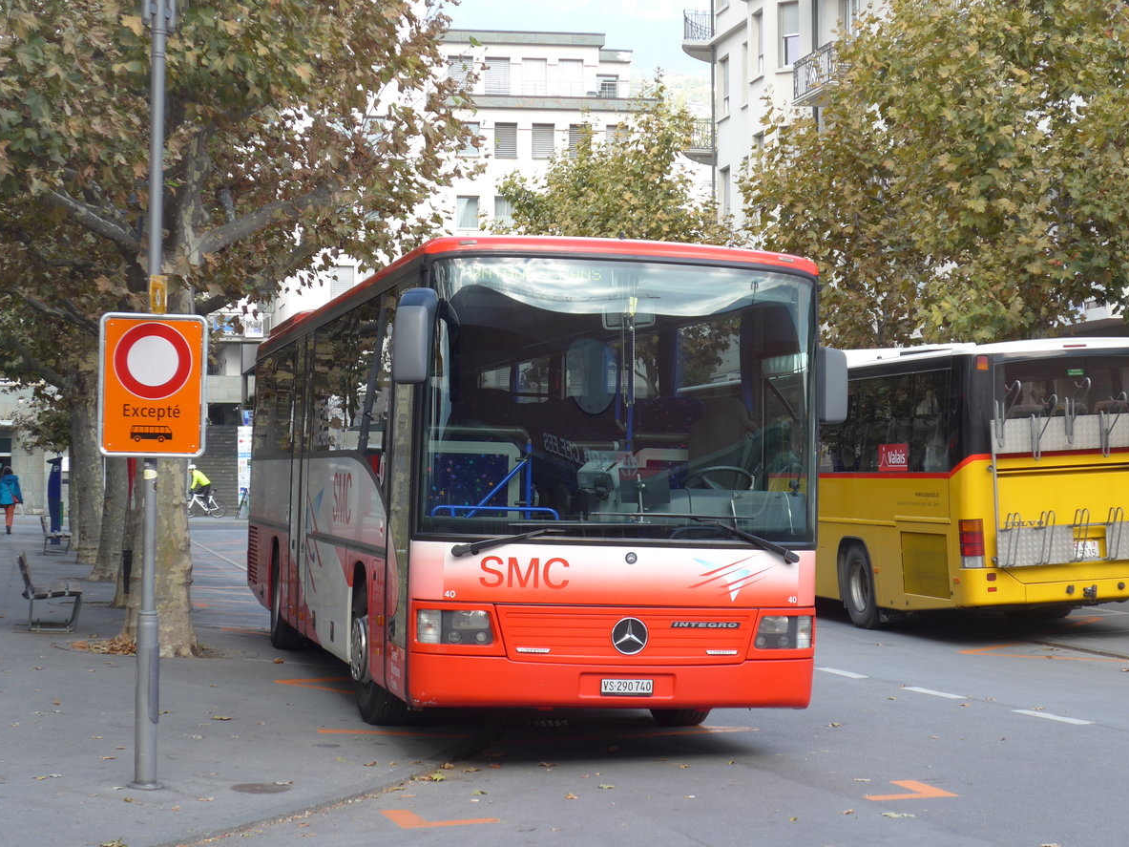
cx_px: 561
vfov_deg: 20.7
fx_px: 2315
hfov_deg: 27.4
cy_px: 421
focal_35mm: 71
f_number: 4.1
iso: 80
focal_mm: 14.2
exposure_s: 1/125
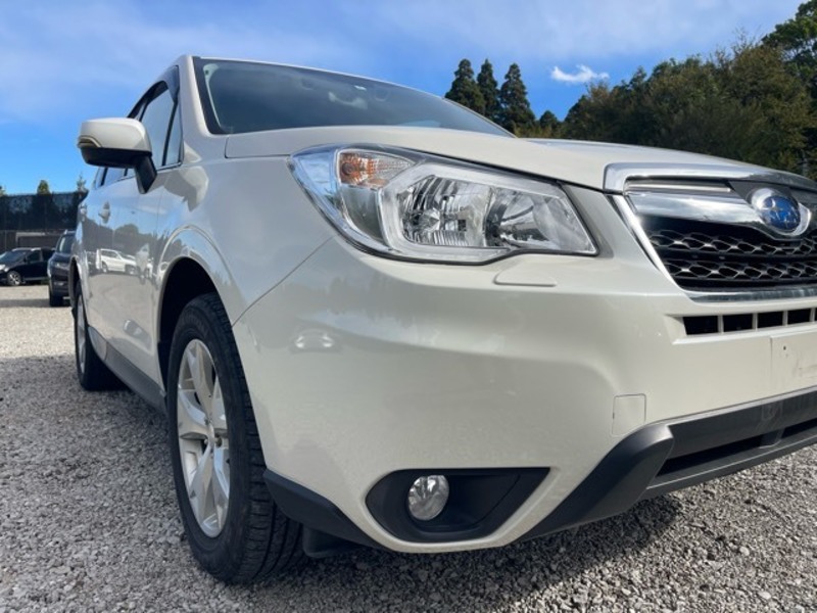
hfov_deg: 69.4
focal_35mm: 25
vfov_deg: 54.9
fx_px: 590
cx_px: 408
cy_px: 306
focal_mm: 5.1
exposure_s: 1/3448
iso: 32
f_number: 1.6
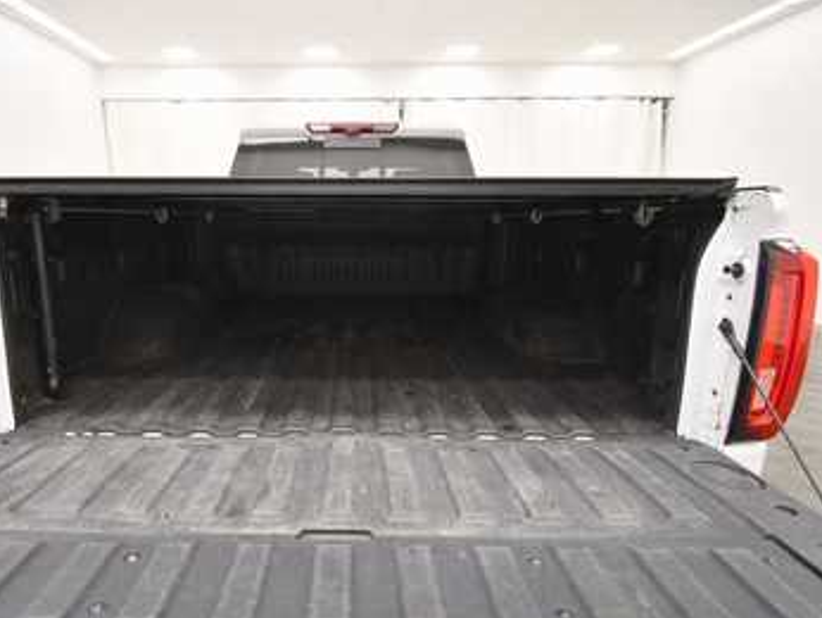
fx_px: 475
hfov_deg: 81.2
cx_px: 352
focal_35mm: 20
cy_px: 313
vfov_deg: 66.0
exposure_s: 1/125
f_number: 4.8
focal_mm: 12
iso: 900
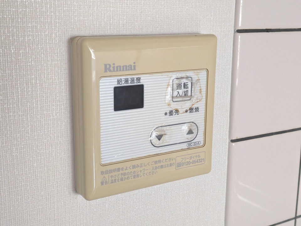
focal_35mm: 51
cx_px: 150
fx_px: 443
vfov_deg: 28.6
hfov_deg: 37.5
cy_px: 113
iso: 466
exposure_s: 1/60
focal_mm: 5.43
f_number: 1.89
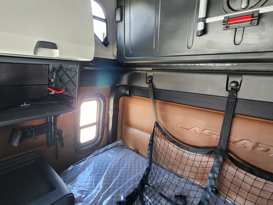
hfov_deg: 88.5
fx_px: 134
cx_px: 97
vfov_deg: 74.6
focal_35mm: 17
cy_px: 94
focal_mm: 2.2
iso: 400
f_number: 2.2
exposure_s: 1/30
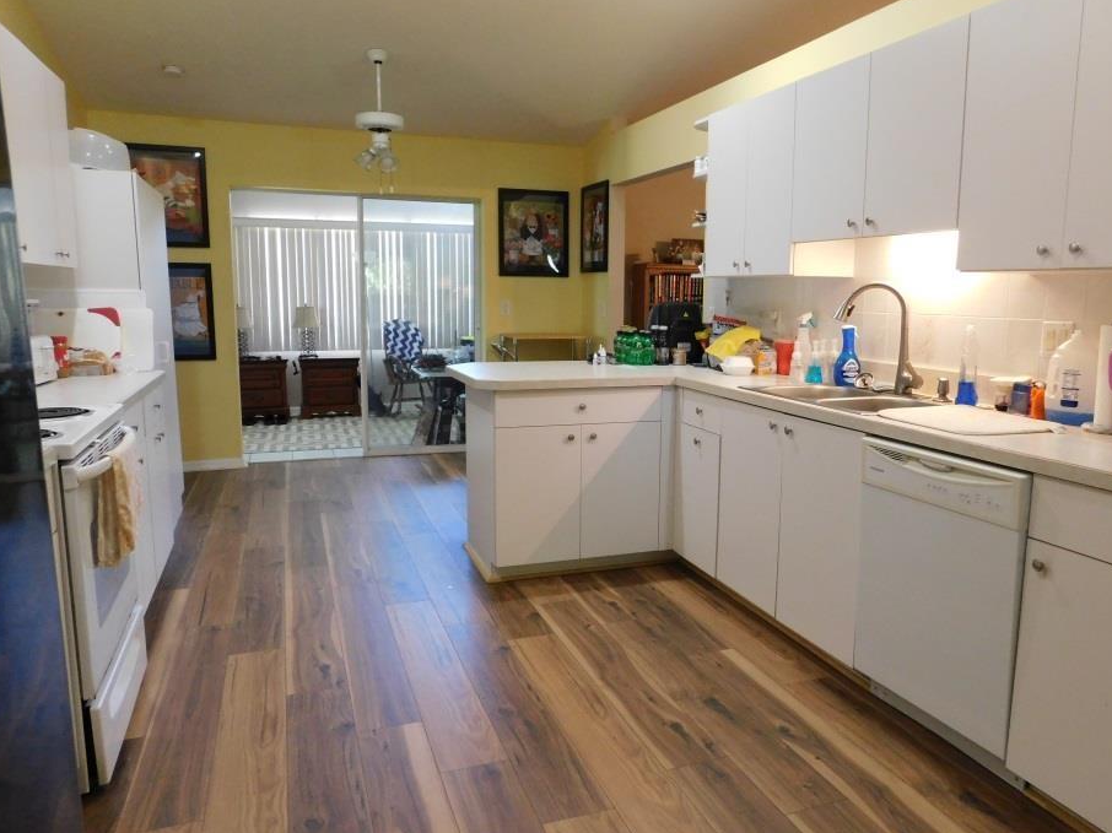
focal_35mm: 26
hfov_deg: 67.1
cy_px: 424
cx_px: 617
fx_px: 835
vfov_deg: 53.0
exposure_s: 1/30
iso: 400
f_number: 3
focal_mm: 4
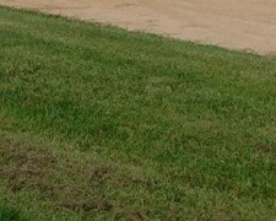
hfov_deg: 11.7
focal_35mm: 160
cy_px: -114
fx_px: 1307
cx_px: -80
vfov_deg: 9.4
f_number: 7
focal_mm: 6.3
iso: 125
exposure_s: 1/500
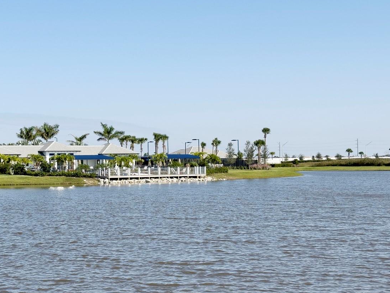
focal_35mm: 70
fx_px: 789
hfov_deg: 27.6
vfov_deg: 21.0
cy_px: 154
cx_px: 134
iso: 64
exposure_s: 1/5300
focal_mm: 6.86
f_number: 1.8
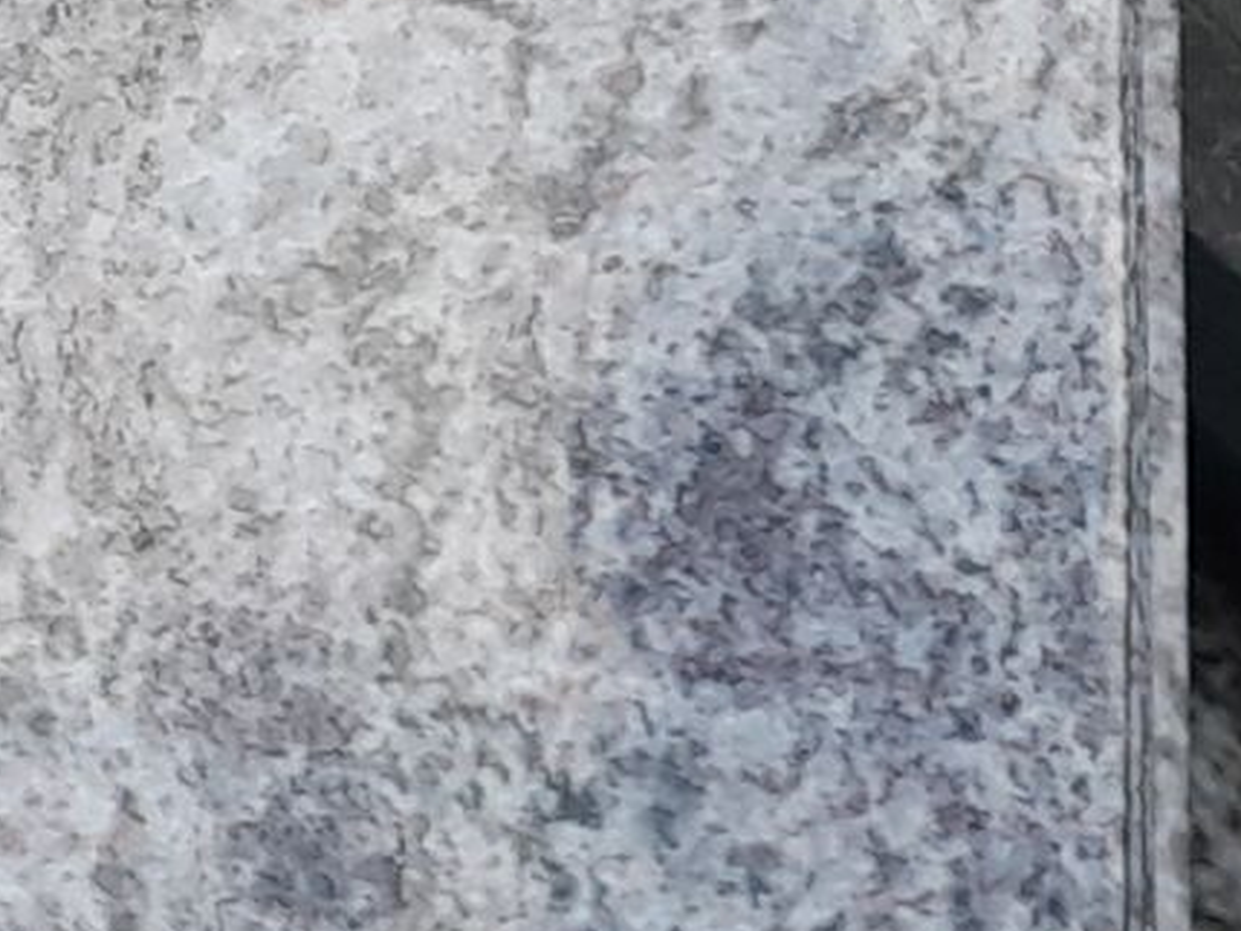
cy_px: 769
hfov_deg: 10.2
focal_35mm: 163
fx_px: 5845
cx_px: -1944
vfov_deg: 9.1
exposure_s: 1/152
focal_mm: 4.6
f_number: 2
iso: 20
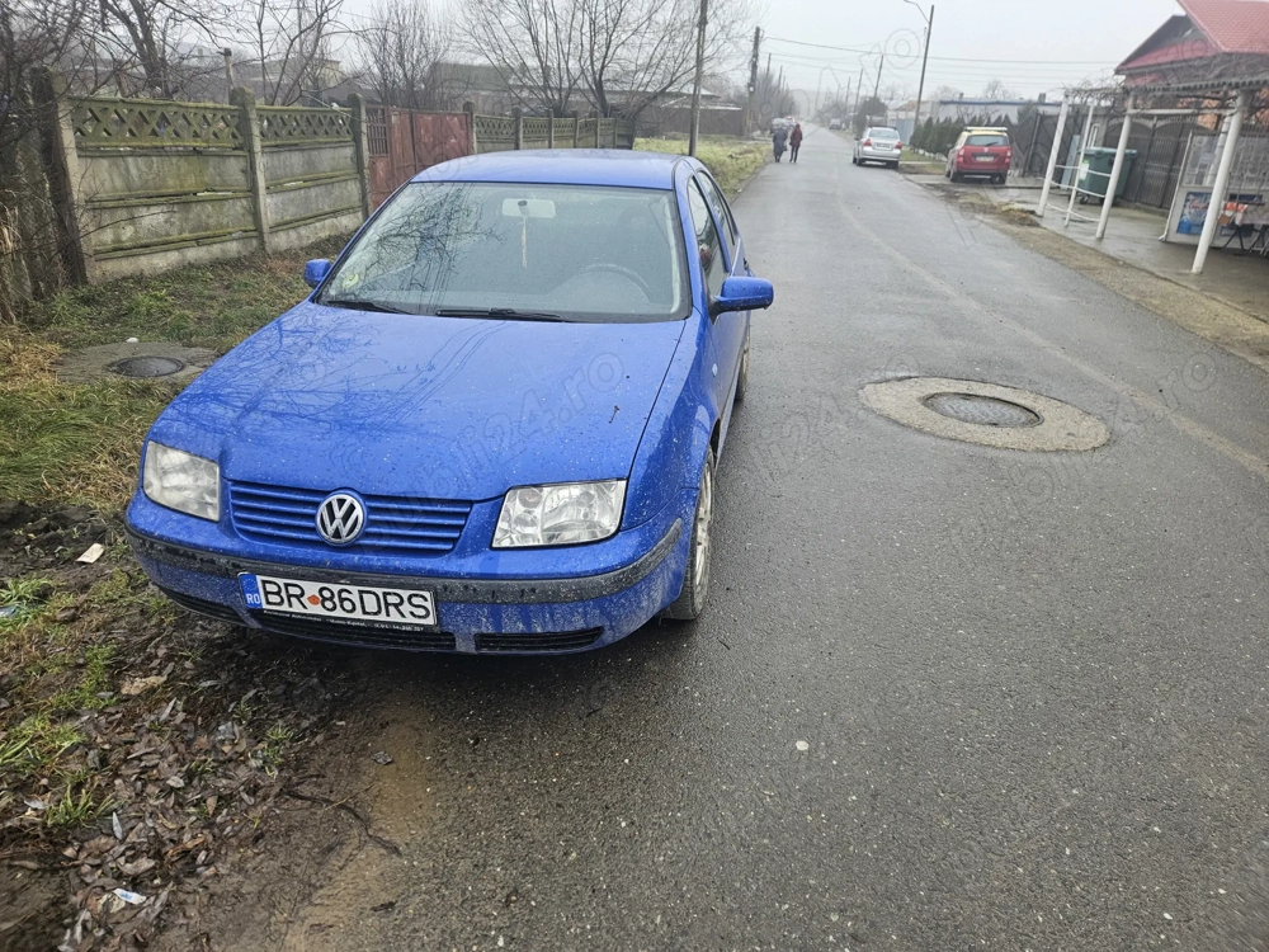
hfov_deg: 73.9
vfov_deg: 58.9
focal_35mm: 23
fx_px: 843
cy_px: 476
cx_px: 634
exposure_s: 1/400
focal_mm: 5.4
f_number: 1.8
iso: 50
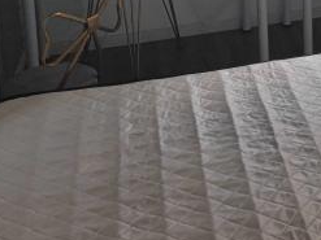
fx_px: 1140
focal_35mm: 123
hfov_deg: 15.3
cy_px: -101
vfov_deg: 11.6
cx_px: 420
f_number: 1.95
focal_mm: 7.59
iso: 50
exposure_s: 1/100
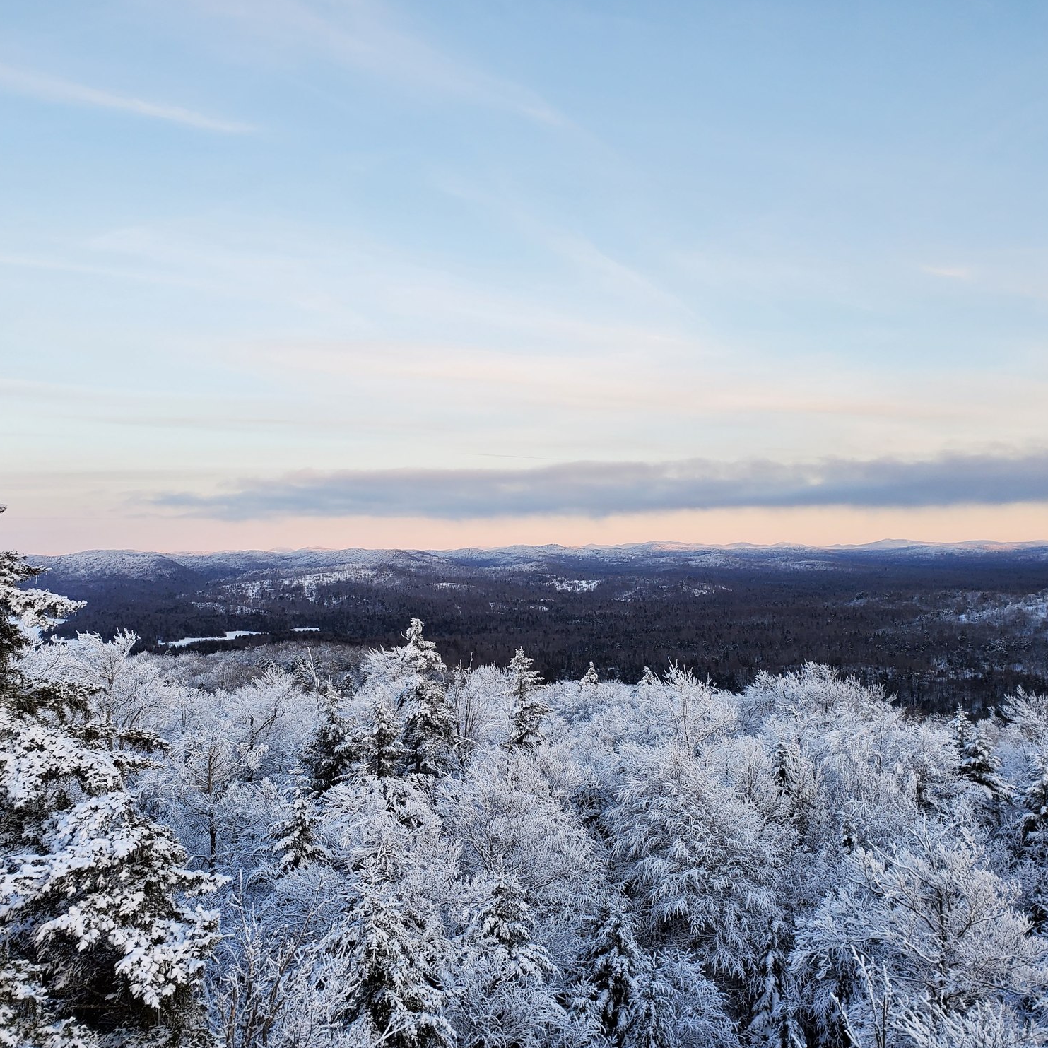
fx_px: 1062
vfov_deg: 52.5
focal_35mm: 31
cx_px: 506
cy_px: 526
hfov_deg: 52.5
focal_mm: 4.3
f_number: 2.4
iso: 50
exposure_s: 1/120
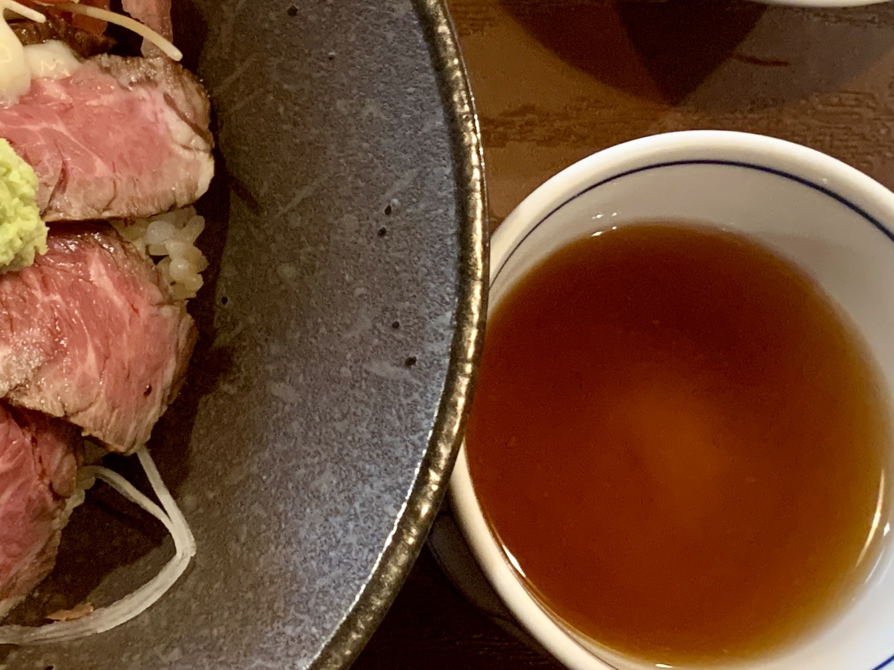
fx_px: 1962
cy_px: 207
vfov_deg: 19.3
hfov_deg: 24.6
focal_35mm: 76
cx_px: 12
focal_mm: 4.25
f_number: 1.8
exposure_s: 1/40
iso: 400
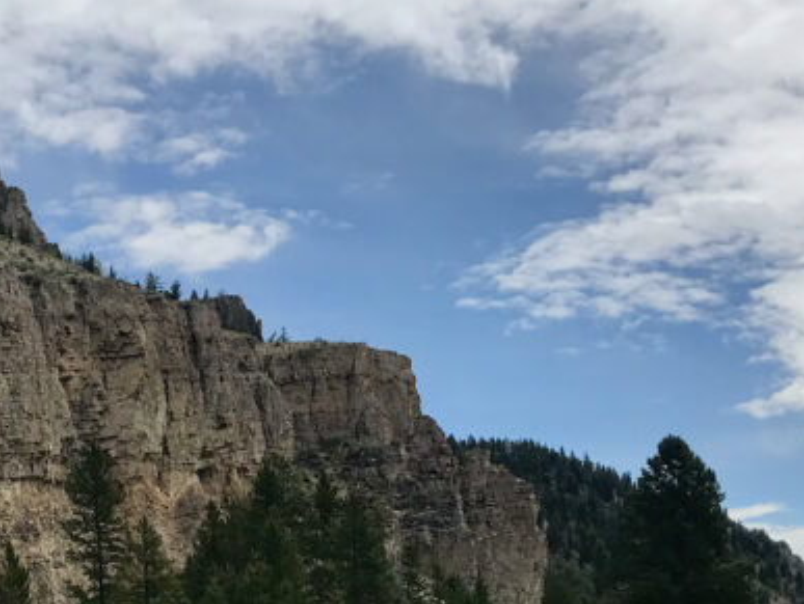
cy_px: 575
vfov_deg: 19.5
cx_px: 31
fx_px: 1720
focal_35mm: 74
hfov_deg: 25.2
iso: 20
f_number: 1.8
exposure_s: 1/3690
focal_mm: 3.99
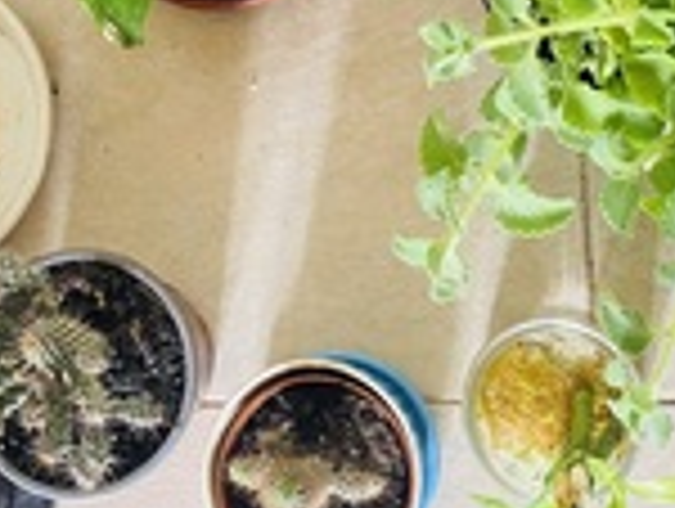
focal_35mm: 79
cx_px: 331
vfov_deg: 18.3
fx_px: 1543
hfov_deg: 24.7
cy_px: 16
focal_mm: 4.25
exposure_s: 1/60
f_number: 1.8
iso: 250
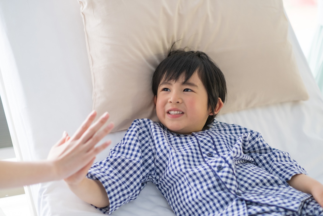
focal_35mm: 84
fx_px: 754
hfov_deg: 24.2
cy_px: 108
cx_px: 162
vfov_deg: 16.3
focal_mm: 56
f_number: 1.4
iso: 160
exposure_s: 1/100
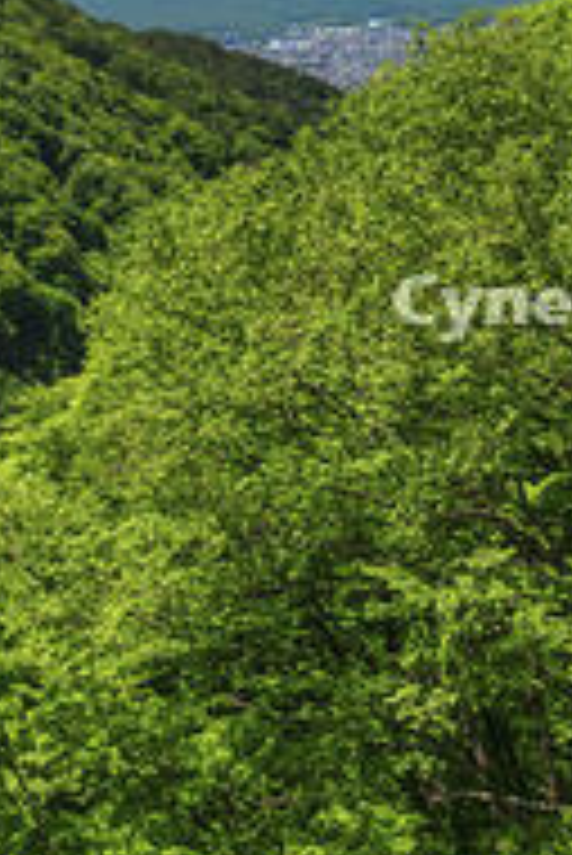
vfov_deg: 18.1
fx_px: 2474
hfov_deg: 13.2
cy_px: -320
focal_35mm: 104
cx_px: 189
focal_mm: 33
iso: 160
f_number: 16
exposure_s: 1/25
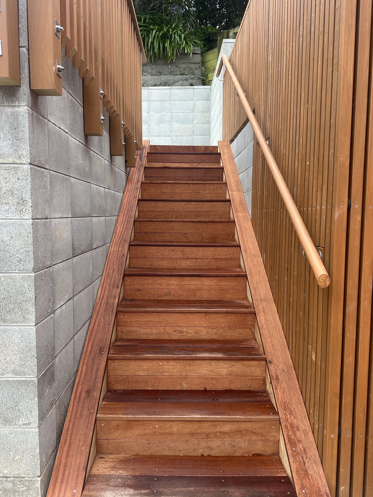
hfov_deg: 56.8
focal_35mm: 24
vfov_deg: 71.6
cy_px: 248
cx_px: 186
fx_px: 345
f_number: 1.78
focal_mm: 6.86
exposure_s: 1/121
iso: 125
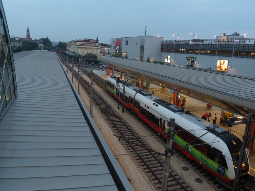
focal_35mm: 27
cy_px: 96
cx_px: 128
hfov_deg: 65.3
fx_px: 199
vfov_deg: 51.4
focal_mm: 4.9
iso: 240
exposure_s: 1/30
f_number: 3.3
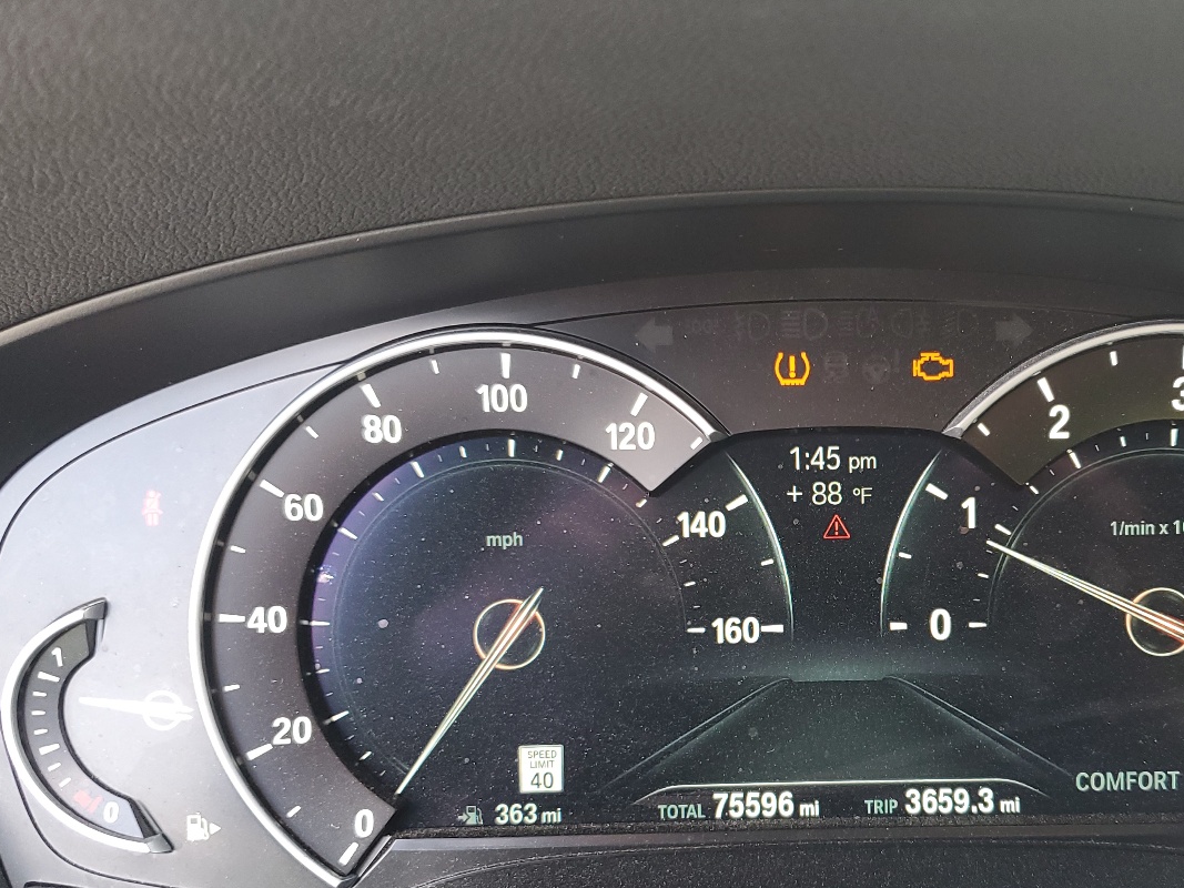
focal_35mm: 39
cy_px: 588
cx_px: 826
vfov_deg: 36.5
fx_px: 1334
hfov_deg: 46.8
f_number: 1.5
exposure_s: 1/100
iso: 74
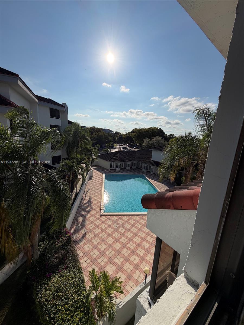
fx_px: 132
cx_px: 122
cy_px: 162
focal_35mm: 14
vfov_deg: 102.1
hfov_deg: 85.7
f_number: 2.2
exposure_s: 1/2410
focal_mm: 2.22
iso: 20
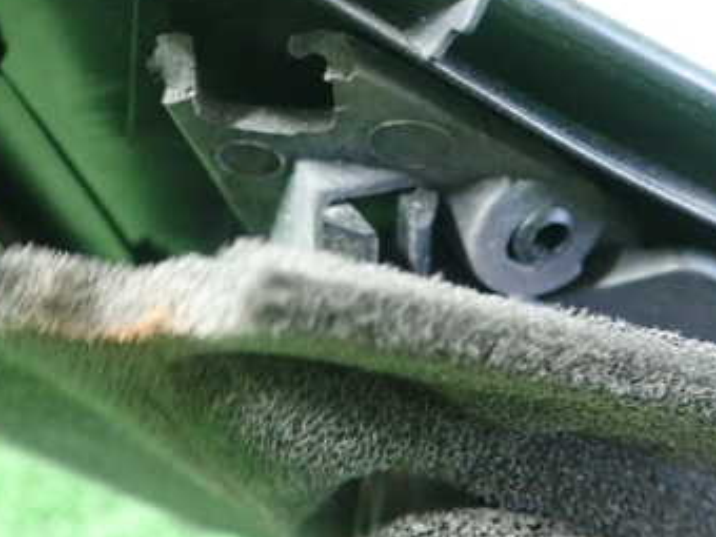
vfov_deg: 27.3
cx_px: 198
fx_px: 1096
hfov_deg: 35.5
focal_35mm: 53
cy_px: 156
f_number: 2.3
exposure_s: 1/30
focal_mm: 5.5
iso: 1000
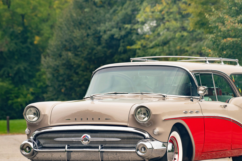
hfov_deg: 5.9
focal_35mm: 349
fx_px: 2347
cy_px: 104
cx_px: 150
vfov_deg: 3.9
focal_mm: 270
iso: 640
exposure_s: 1/250
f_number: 7.1
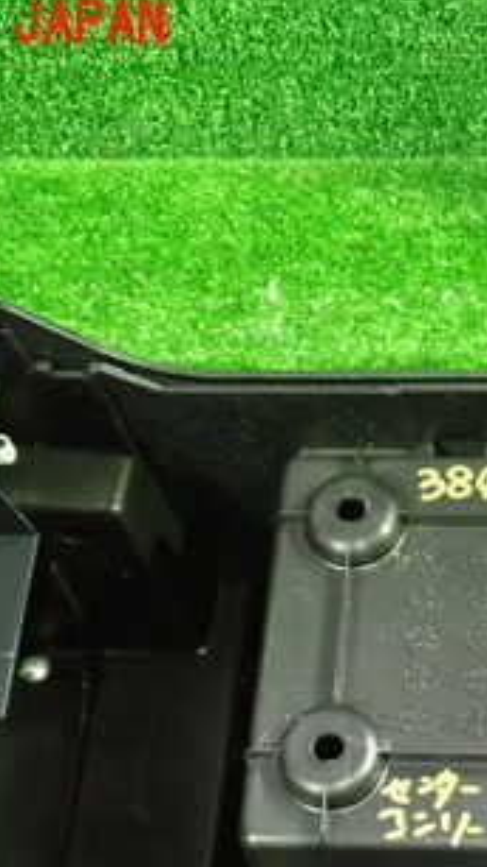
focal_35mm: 64
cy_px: 626
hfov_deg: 18.3
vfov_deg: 32.4
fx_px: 1470
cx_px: 501
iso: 800
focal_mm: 5.4
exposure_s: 1/20
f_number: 2.3
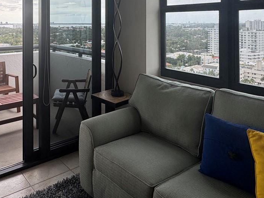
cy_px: 23
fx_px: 244
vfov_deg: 41.0
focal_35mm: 32
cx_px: 75
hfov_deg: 54.8
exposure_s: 1/172
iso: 40
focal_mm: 2.22
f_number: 2.2
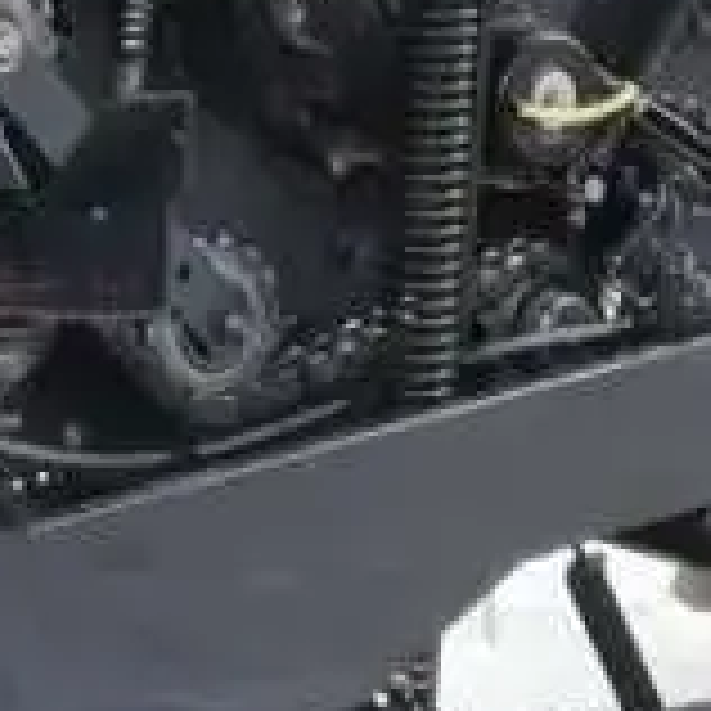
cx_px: -99
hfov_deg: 11.5
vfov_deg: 11.6
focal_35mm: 149
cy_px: 4
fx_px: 3462
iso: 200
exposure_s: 1/33.3
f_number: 2.2
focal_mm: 3.81
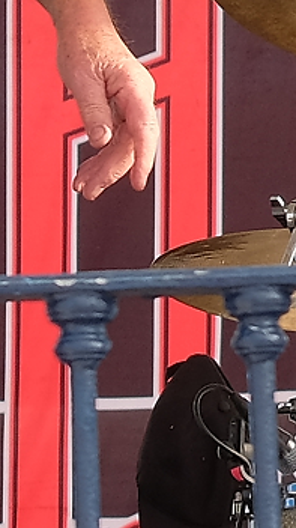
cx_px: 1172
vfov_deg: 3.6
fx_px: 8316
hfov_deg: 2.0
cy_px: -298
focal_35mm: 595
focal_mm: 55
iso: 400
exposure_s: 1/240
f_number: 5.6
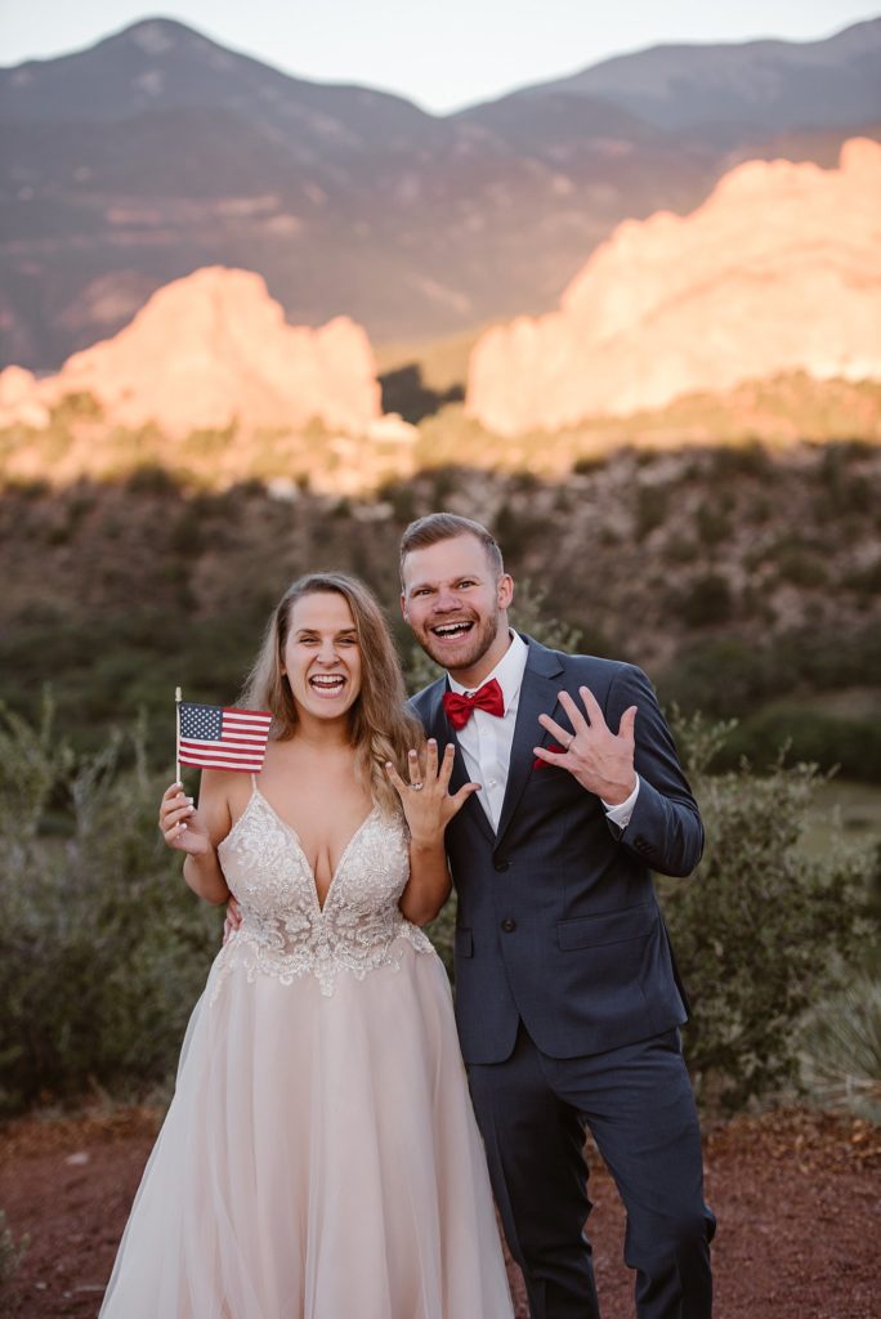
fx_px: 2566
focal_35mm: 70
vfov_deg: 28.8
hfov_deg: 19.5
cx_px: 440
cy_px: 660
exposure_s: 1/320
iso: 250
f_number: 2.8
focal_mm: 70
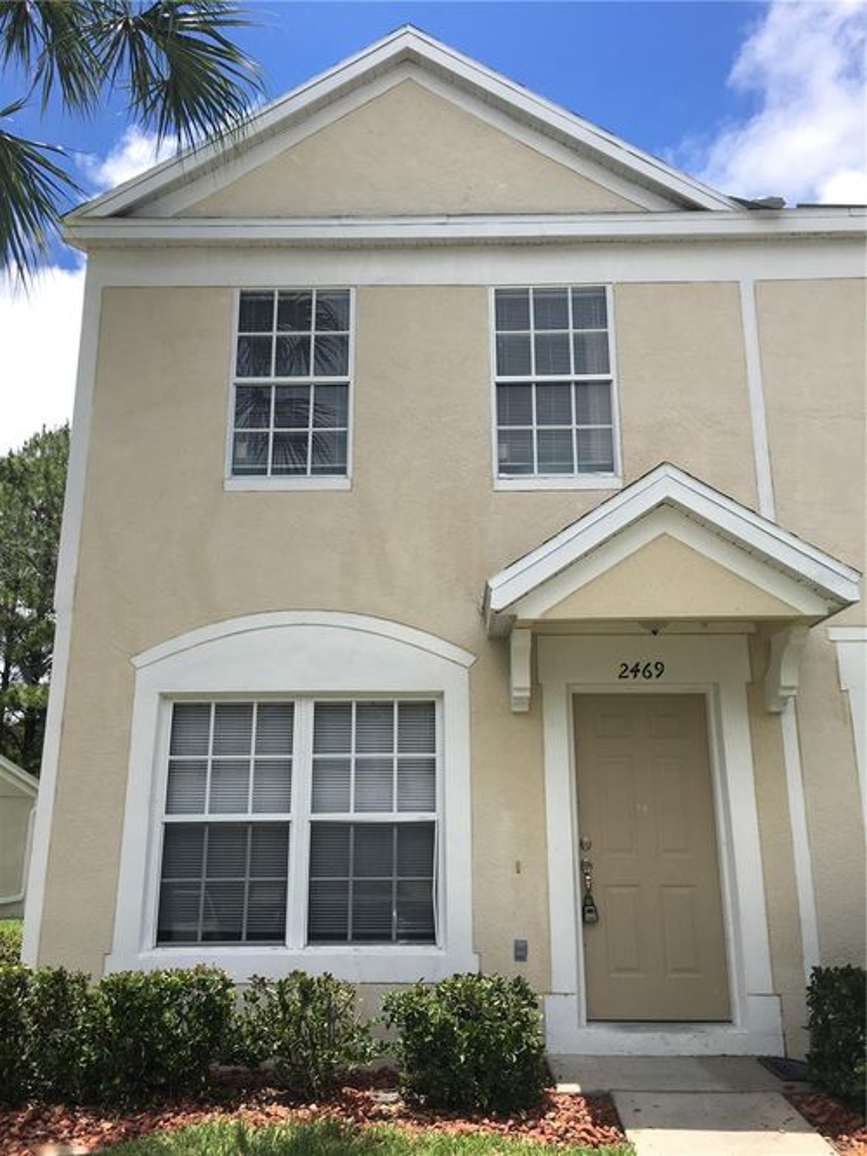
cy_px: 578
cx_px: 434
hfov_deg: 48.2
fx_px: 969
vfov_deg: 61.7
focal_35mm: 29
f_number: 2.2
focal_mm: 4.15
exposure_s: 1/1399
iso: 25
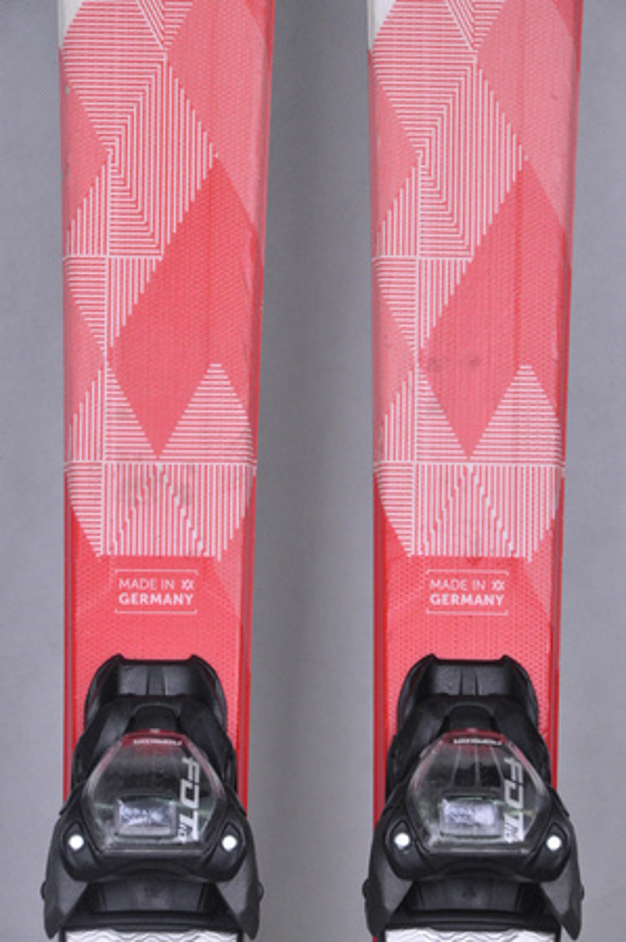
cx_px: 313
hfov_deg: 8.7
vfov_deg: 13.1
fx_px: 4117
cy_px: 471
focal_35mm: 158
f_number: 9.5
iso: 3200
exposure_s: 1/125
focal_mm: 105
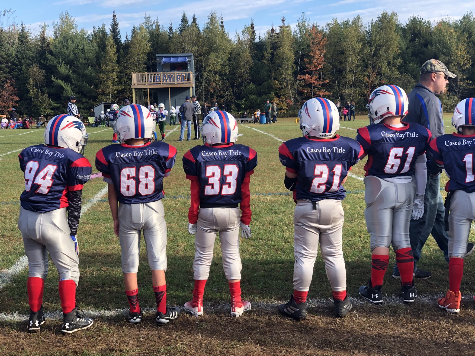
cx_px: 238
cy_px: 178
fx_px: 714
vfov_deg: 28.0
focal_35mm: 52
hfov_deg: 36.8
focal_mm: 6
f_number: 2.4
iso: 16
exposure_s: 1/330
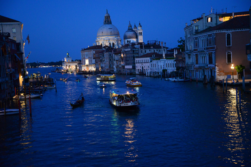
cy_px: 84
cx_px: 126
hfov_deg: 32.4
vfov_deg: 21.9
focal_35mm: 62
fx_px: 432
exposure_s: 1/15
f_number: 4.5
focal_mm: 62
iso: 6400
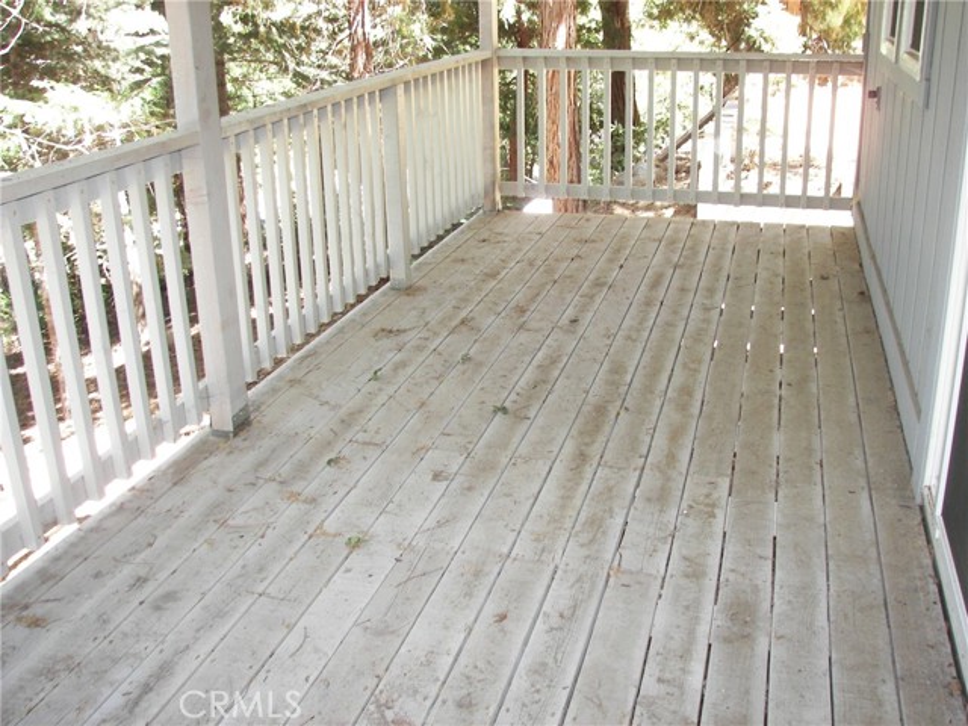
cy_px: 363
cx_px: 484
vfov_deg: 39.7
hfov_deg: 51.4
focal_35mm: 36
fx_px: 1007
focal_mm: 6
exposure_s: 1/30
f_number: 2.8
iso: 80
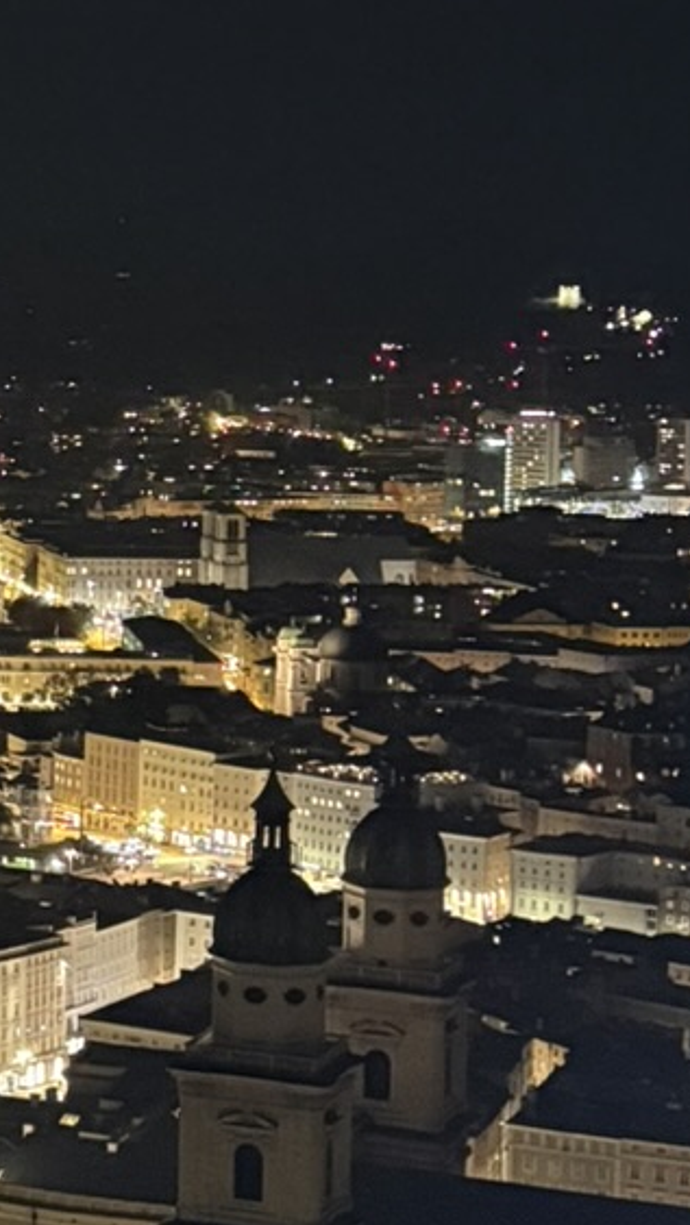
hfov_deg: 10.5
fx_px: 3348
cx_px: -810
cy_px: 516
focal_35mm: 103
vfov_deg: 20.7
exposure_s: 1/17
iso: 3200
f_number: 1.6
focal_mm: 5.96
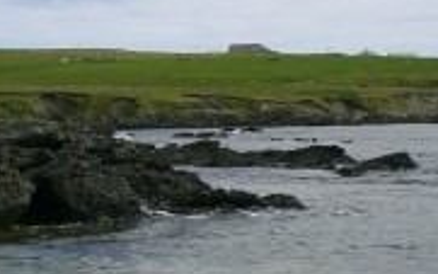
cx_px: 194
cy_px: 192
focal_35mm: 89
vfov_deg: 14.6
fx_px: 1062
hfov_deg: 23.3
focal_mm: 6.3
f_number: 4.4
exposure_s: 1/500
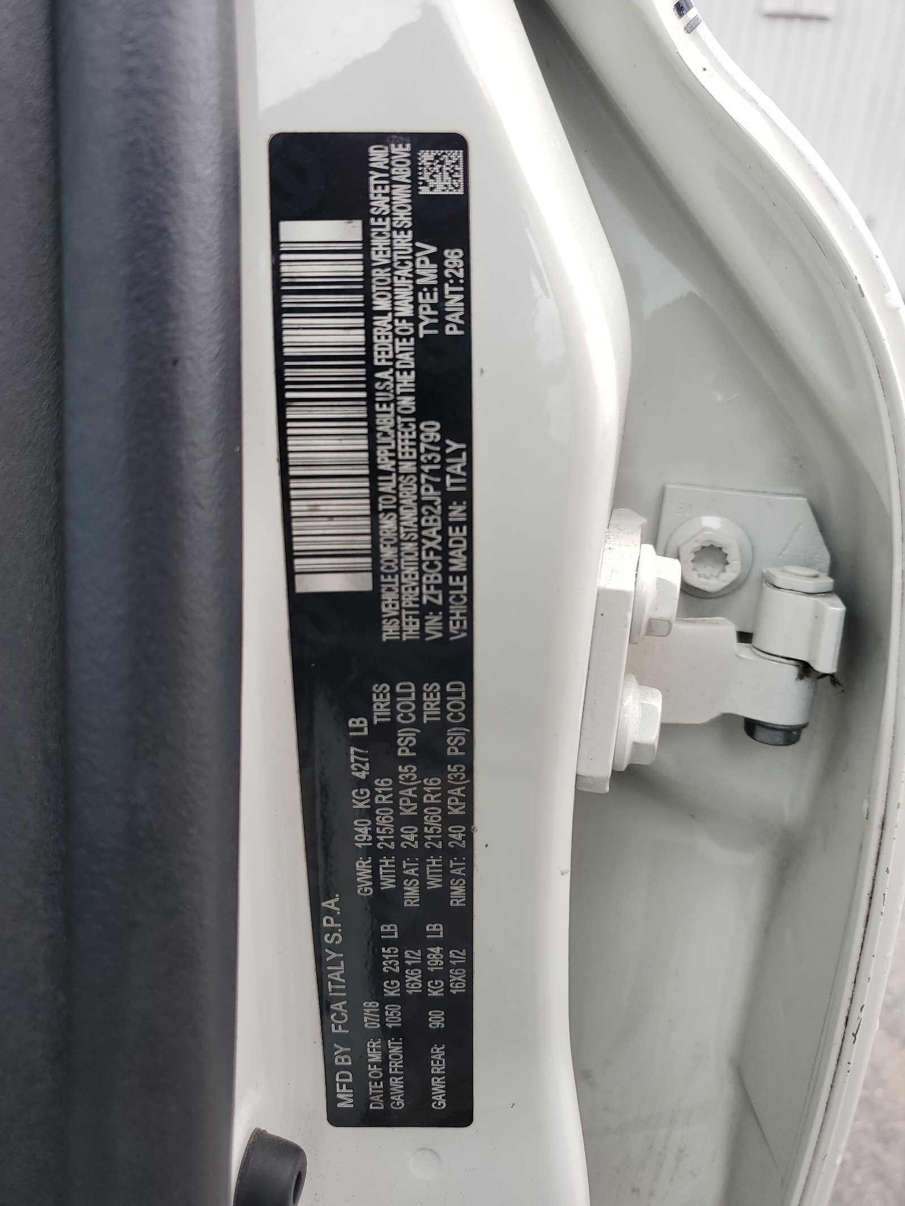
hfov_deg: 53.1
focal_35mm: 26
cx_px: 452
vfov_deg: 67.3
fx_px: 906
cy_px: 603
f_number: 1.5
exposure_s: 1/909
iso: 50
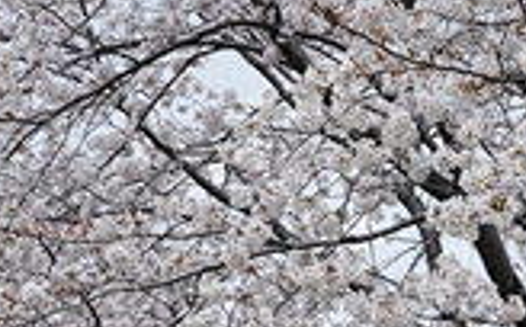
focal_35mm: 112
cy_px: 325
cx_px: 388
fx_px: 1603
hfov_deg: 18.5
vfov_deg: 11.5
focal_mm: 45
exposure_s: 1/160
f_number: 13
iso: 100
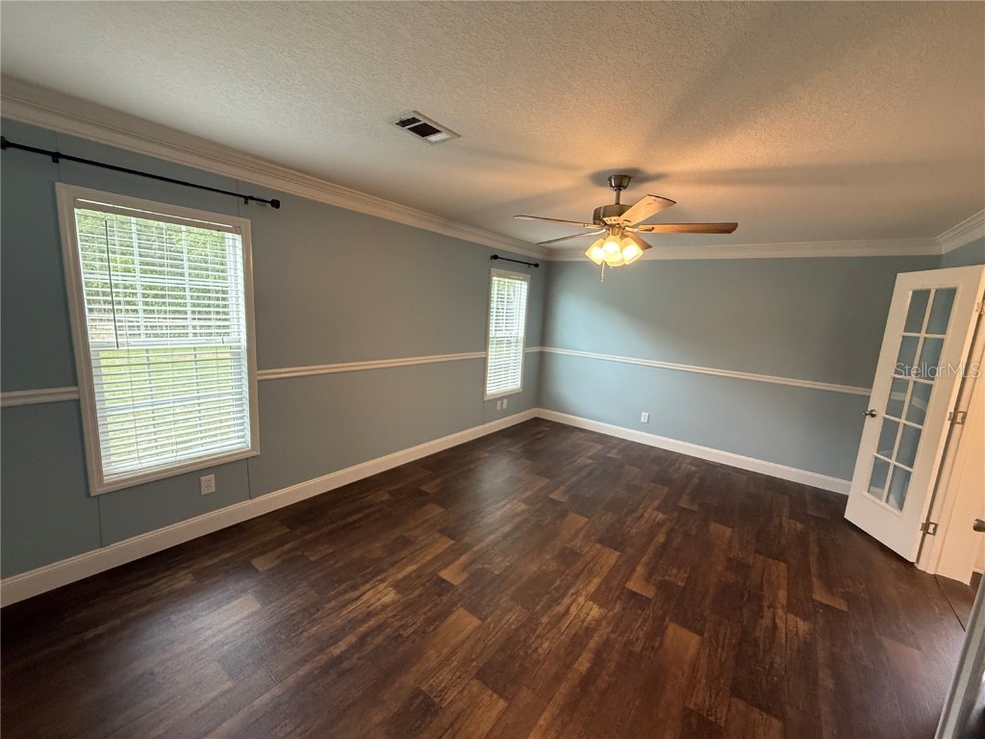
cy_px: 370
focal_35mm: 14
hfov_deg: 102.1
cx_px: 492
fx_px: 398
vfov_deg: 85.7
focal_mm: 2.22
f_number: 2.2
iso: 400
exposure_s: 1/120
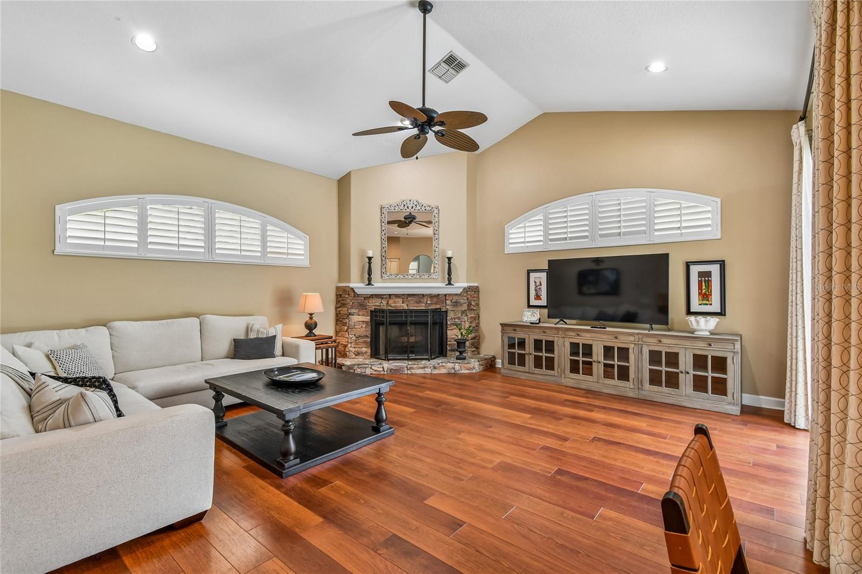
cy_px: 287
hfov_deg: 100.4
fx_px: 359
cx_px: 431
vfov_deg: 77.3
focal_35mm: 15
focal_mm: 10
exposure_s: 1/3.33
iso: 100
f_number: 7.1
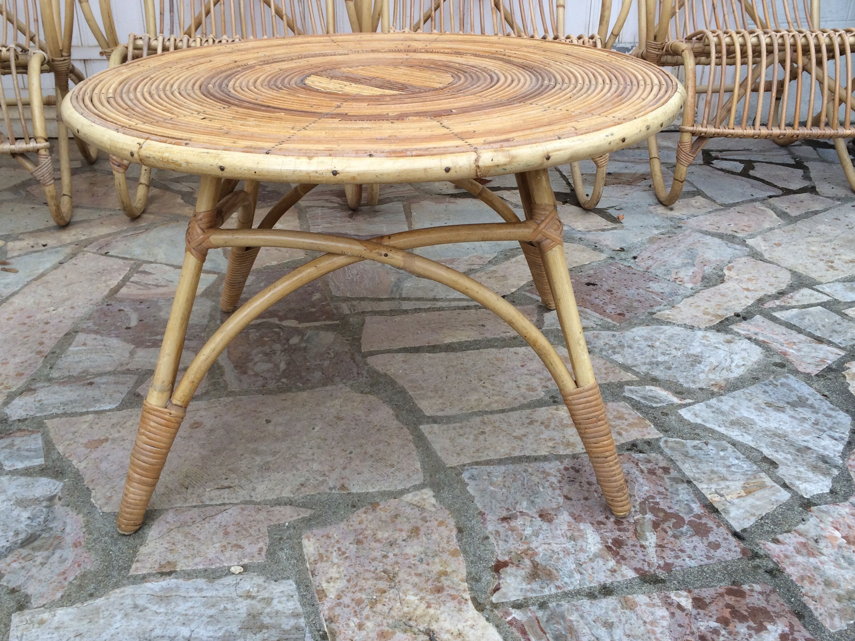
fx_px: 840
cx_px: 414
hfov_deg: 53.9
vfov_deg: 41.8
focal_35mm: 34
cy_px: 298
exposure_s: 1/50
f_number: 2.2
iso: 50
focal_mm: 4.15
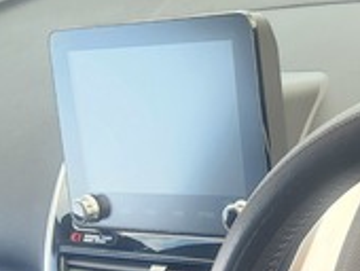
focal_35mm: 108
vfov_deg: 12.1
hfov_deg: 18.0
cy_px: 559
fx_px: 1125
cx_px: 296
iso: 200
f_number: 1.8
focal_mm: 6.4
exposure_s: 1/180
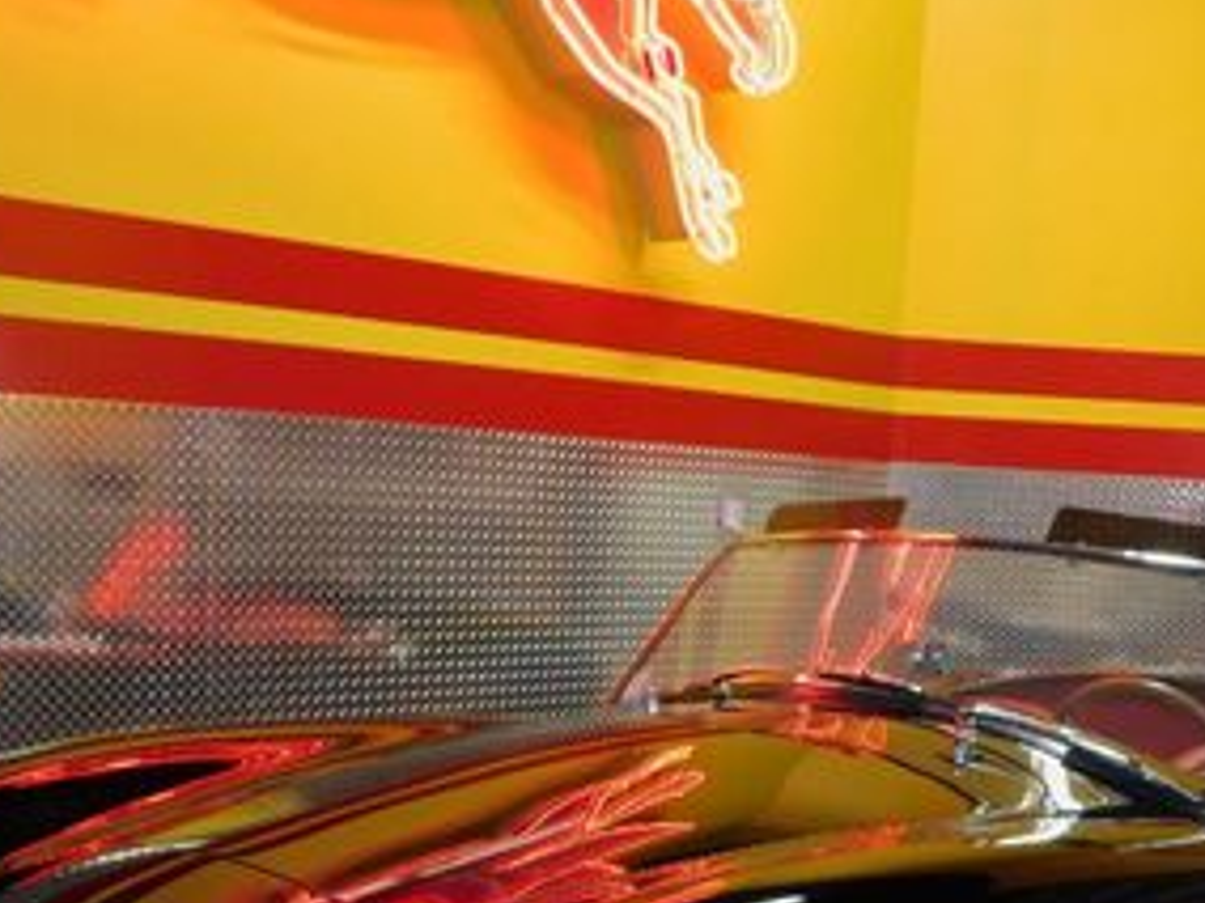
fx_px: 1880
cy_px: 916
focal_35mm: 54
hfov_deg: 35.5
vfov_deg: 25.6
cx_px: 615
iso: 200
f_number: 3
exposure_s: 1/30
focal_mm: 4.1
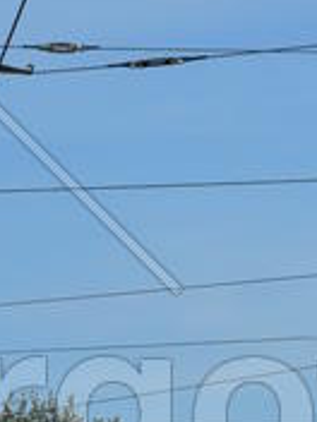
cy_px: 417
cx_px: 304
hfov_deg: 3.2
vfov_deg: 4.3
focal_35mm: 465
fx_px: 5678
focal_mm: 98
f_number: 9
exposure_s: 1/320
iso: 100
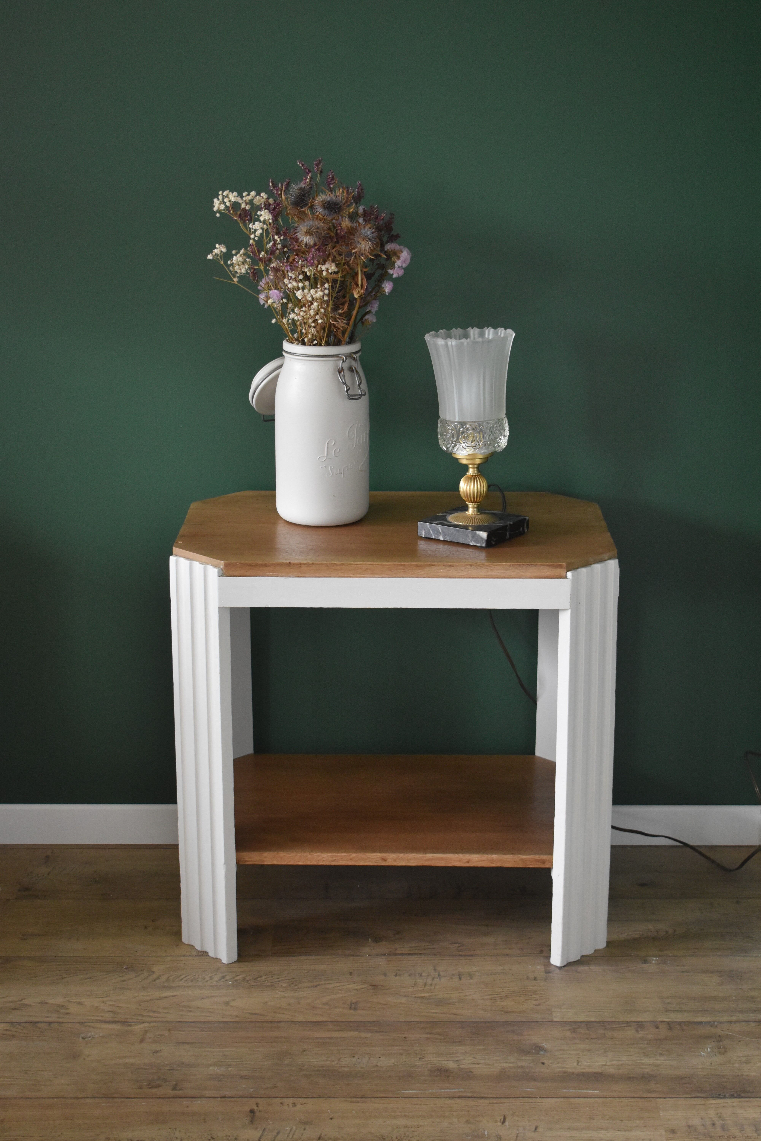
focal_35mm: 60
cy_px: 570
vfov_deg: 33.4
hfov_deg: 22.6
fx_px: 1902
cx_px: 380
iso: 1800
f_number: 5
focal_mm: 40
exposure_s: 1/60
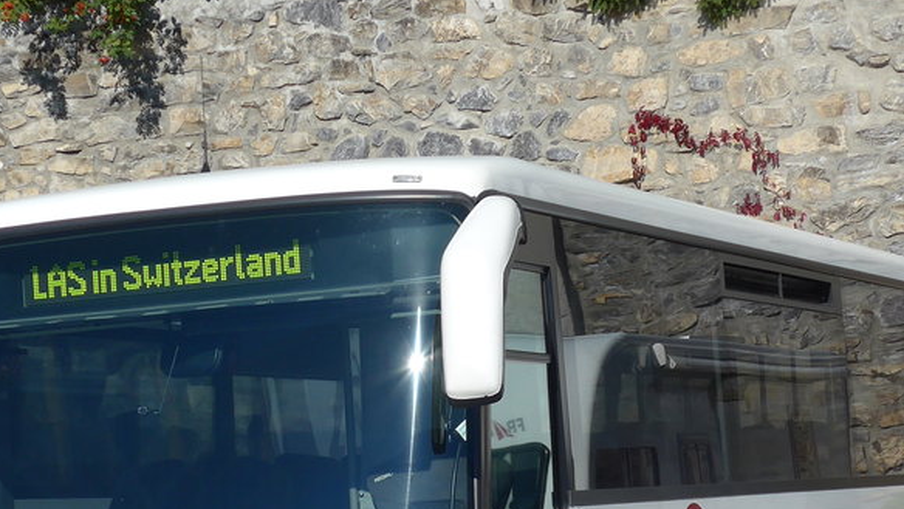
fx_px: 3165
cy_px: 470
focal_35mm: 132
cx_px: 348
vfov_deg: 9.2
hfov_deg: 16.2
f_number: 3.5
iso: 80
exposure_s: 1/1300
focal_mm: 12
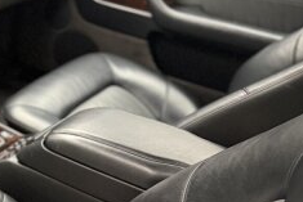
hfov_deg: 25.8
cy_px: 167
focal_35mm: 68
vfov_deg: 19.8
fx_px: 573
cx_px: -81
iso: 640
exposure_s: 1/33
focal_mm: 6.76
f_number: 1.78
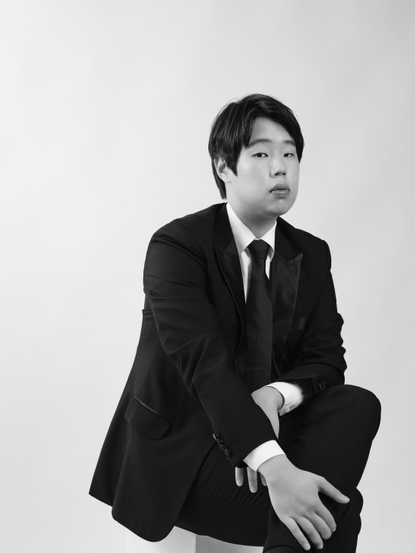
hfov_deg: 17.0
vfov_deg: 22.5
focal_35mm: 87
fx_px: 1390
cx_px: 208
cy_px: 276
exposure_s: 1/125
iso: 100
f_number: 8
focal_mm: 110
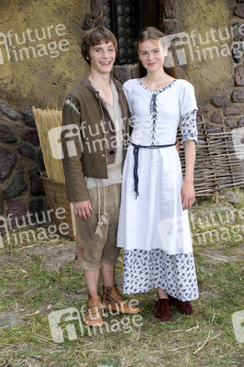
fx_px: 631
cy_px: 184
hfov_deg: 21.9
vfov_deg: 32.4
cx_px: 122
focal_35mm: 62
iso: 400
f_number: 6.3
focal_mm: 62
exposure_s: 1/160
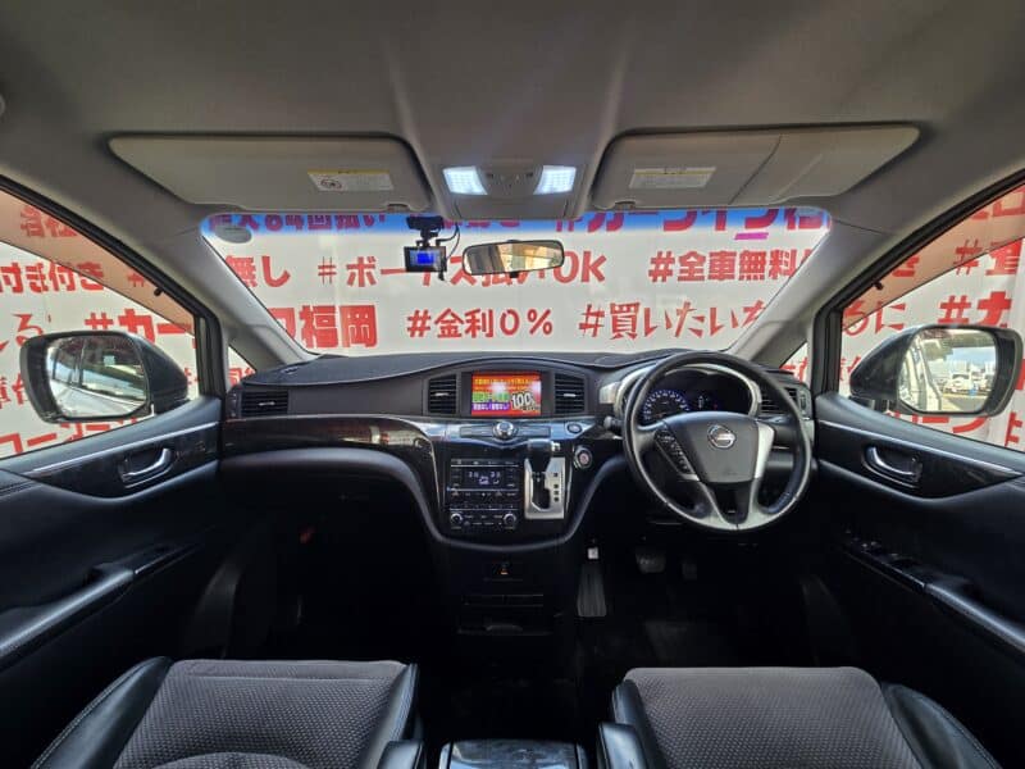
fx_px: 385
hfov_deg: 106.2
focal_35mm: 13
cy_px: 384
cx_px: 512
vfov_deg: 89.9
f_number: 2.2
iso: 50
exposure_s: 1/103
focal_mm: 2.2
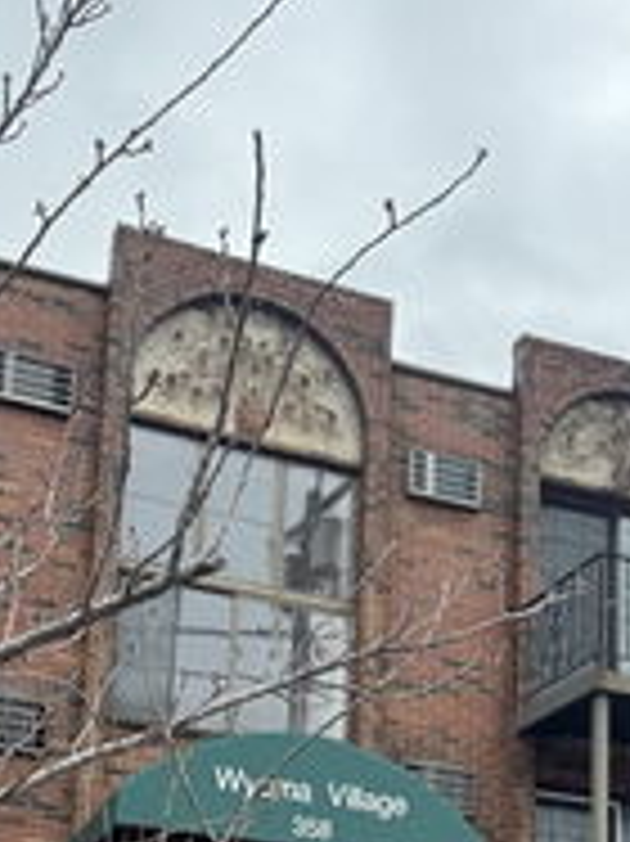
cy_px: 871
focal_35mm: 59
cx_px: 338
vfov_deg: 30.1
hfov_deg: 24.8
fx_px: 1433
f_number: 1.78
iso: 80
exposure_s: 1/1456
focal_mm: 6.76
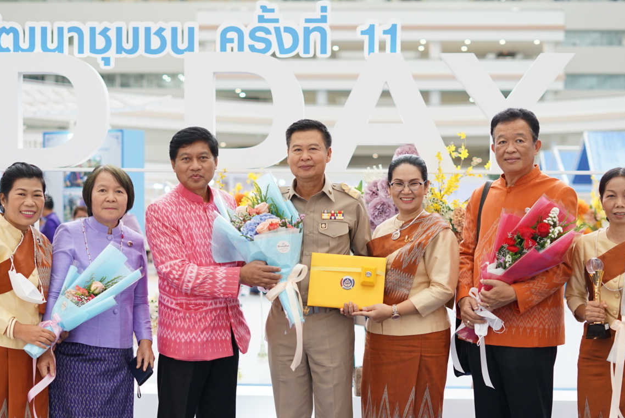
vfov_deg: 19.2
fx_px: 1234
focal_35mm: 71
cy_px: 275
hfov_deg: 28.4
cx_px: 308
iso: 400
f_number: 2.2
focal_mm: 50
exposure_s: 1/160
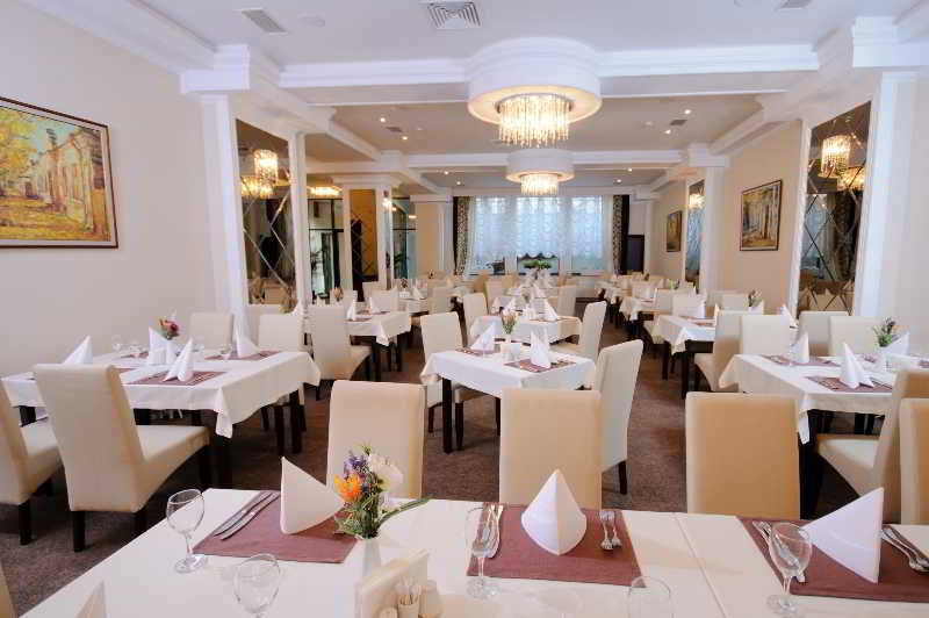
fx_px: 387
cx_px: 464
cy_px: 309
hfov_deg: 100.4
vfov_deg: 77.2
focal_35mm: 15
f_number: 4
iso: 200
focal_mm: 10
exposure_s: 1/30
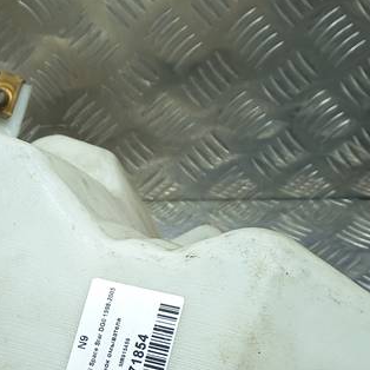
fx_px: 871
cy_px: 315
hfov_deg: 23.7
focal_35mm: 72
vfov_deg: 23.5
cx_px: 87
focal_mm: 4.6
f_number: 1.8
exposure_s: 1/100
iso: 50
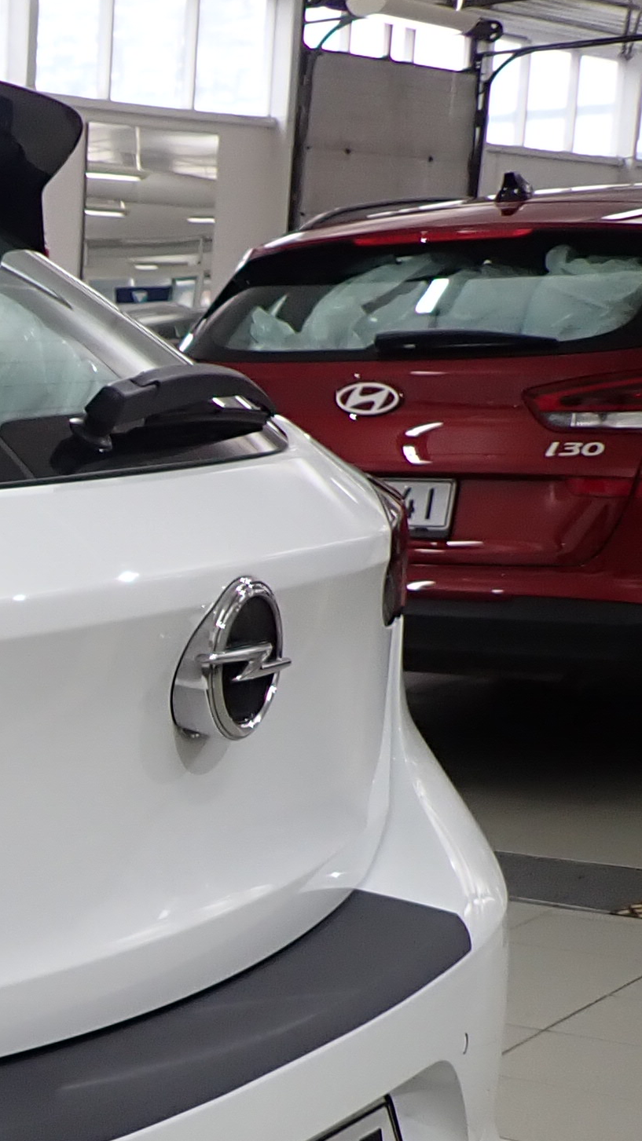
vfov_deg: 27.7
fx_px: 2270
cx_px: -743
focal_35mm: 75
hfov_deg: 13.3
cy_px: 898
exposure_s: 1/80
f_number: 2
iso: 100
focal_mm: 4.5
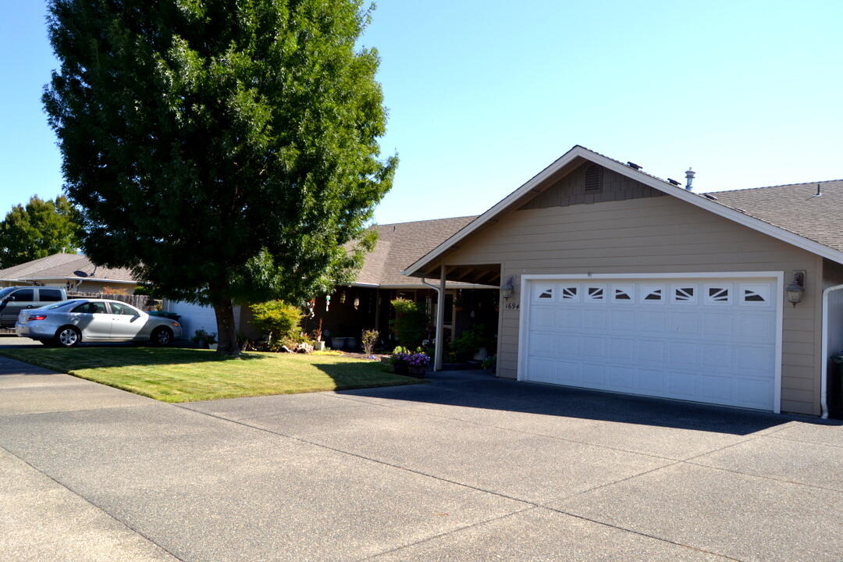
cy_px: 281
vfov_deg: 47.9
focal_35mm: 27
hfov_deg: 67.4
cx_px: 422
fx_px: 632
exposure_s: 1/200
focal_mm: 18
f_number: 6.3
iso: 100
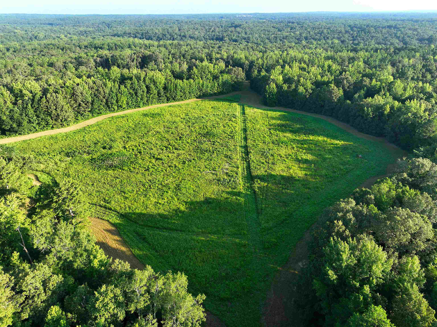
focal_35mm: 24
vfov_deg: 56.8
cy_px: 164
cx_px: 218
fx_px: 303
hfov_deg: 71.6
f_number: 2.8
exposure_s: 1/500
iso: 110
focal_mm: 12.29
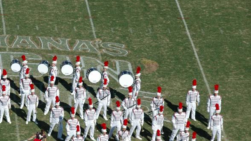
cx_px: 41
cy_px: 131
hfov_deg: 7.5
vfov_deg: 4.2
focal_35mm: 286
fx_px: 1903
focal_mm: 105
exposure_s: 1/800
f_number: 7.1
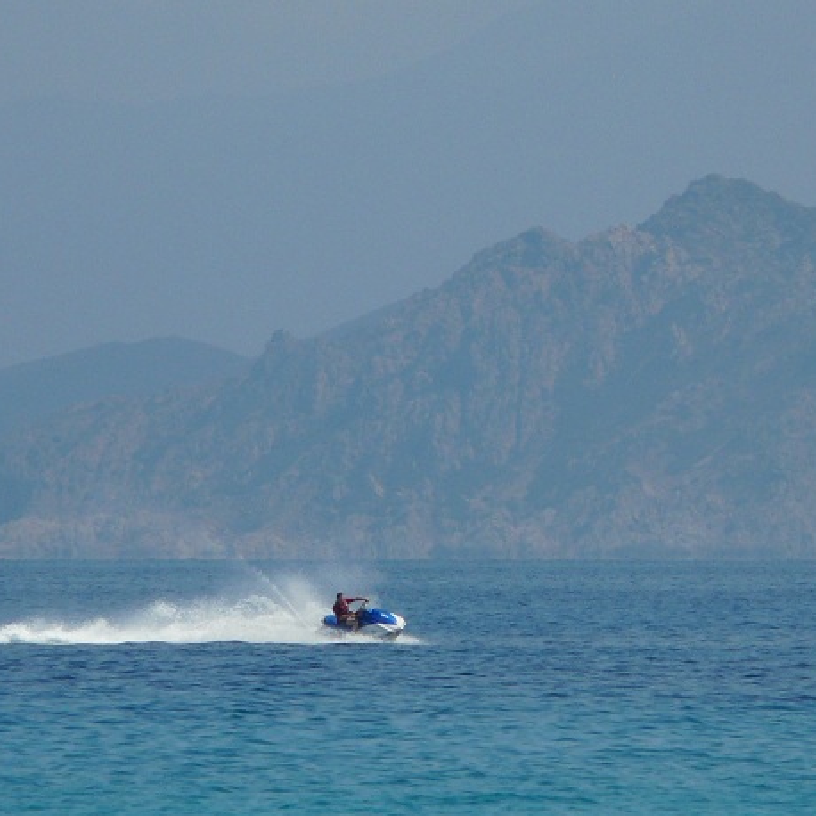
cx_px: 412
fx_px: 26456
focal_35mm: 992
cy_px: 463
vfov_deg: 1.8
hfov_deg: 1.8
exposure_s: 1/500
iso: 100
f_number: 7.1
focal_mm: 82.8
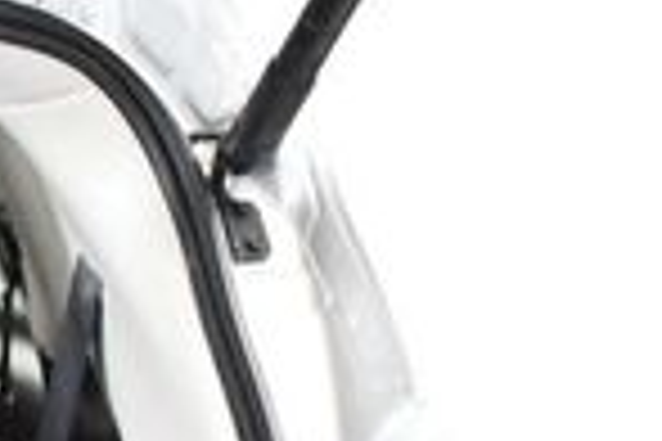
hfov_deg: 11.5
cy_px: 706
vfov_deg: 8.5
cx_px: -761
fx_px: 2887
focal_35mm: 157
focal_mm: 18
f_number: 3.5
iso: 3600
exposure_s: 1/60
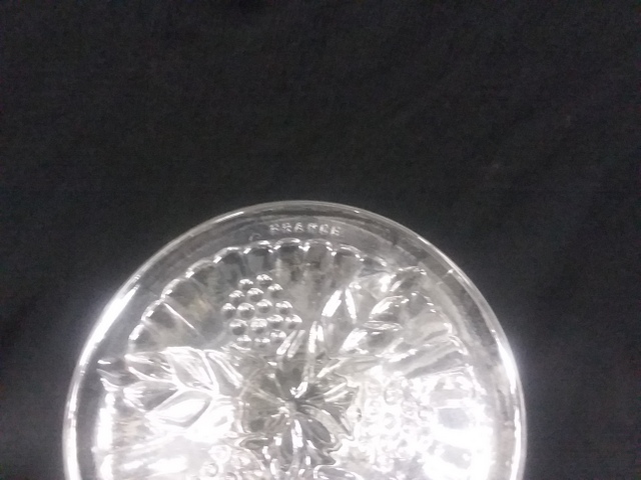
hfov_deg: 61.7
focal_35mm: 29
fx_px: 537
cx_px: 320
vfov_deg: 48.2
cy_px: 240
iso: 400
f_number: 1.9
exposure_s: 1/17
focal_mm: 2.47
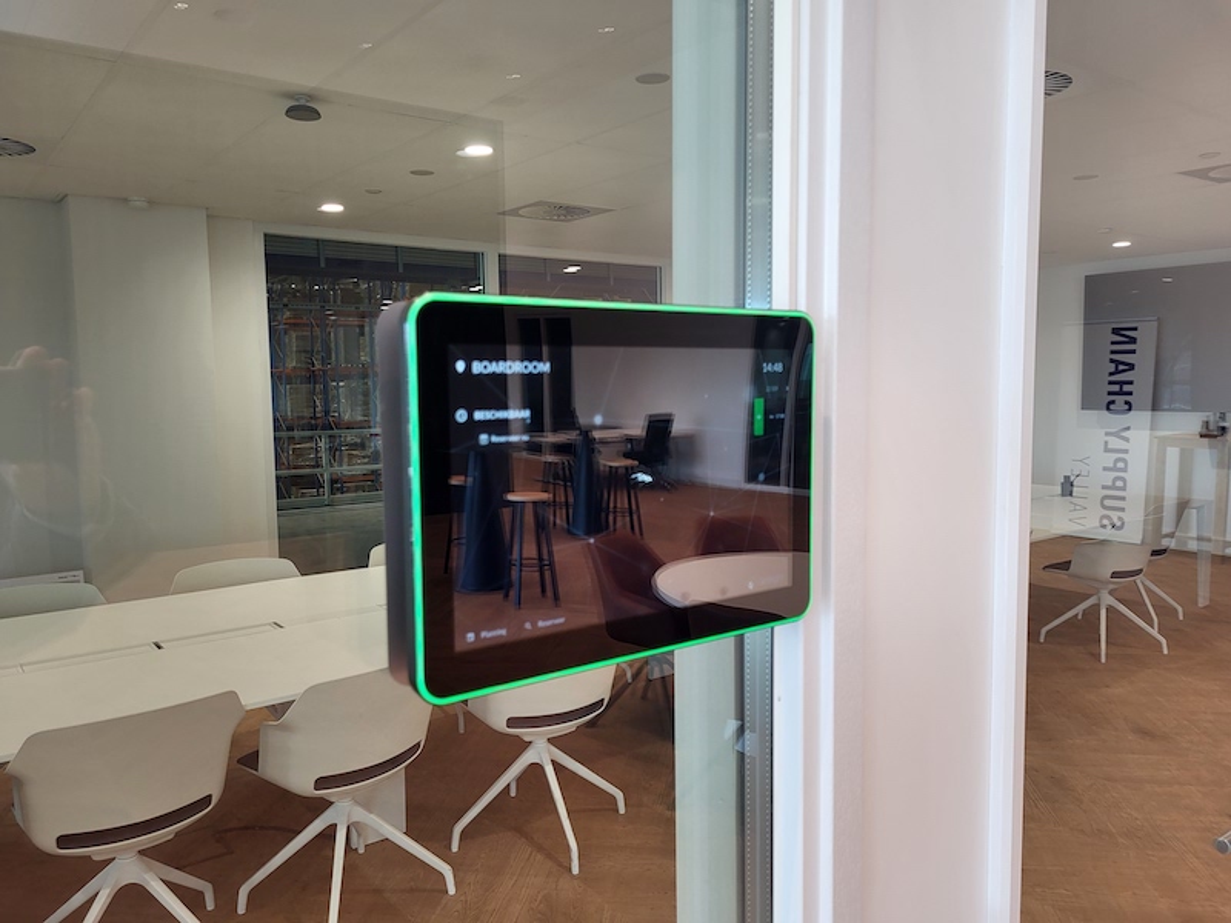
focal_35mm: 26
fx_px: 925
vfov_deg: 53.1
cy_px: 462
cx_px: 616
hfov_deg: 67.3
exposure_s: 1/100
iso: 100
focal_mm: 5.4
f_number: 1.8
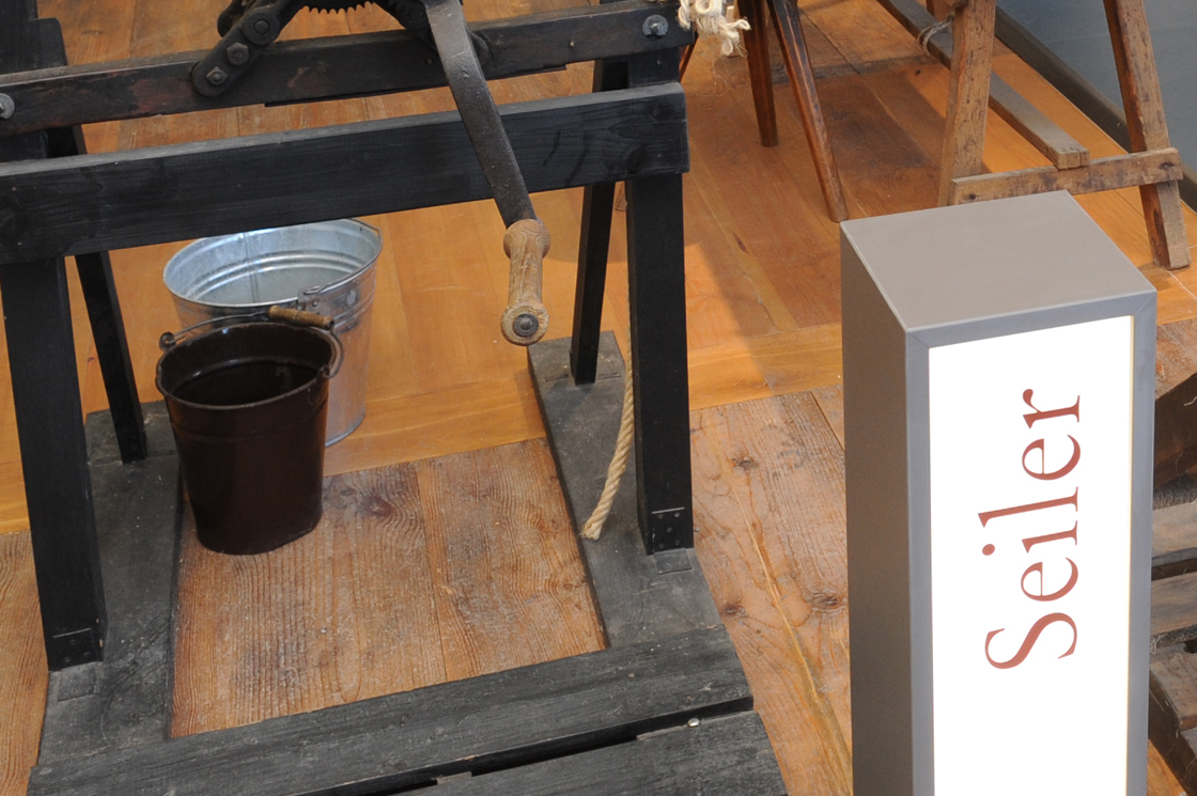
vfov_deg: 21.0
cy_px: -168
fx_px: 1993
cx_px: 1036
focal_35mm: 60
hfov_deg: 32.1
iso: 800
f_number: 5.6
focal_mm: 24
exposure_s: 1/50
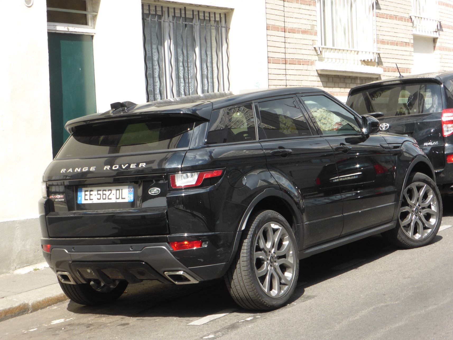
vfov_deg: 19.6
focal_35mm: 75
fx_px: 982
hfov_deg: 26.0
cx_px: 226
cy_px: 170
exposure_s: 1/250
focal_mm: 13.3
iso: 100
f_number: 5
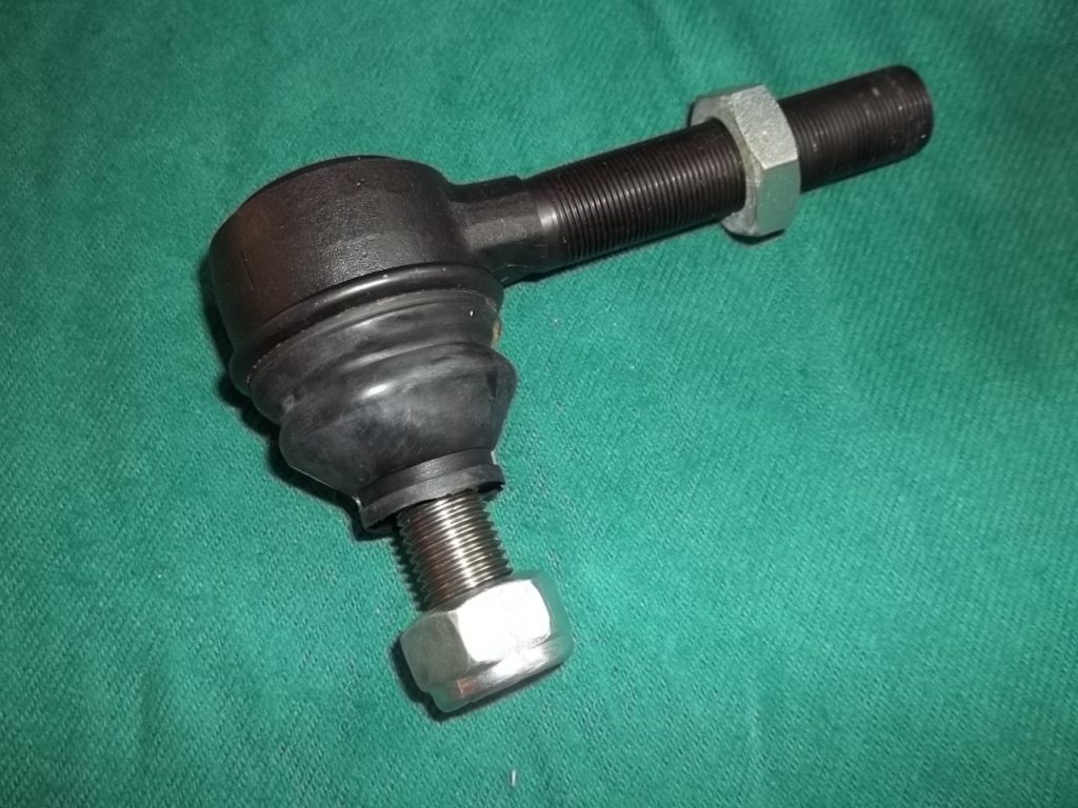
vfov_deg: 42.9
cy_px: 404
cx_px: 539
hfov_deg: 55.4
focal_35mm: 33
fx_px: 1028
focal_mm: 5.9
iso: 64
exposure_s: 1/30
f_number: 3.3
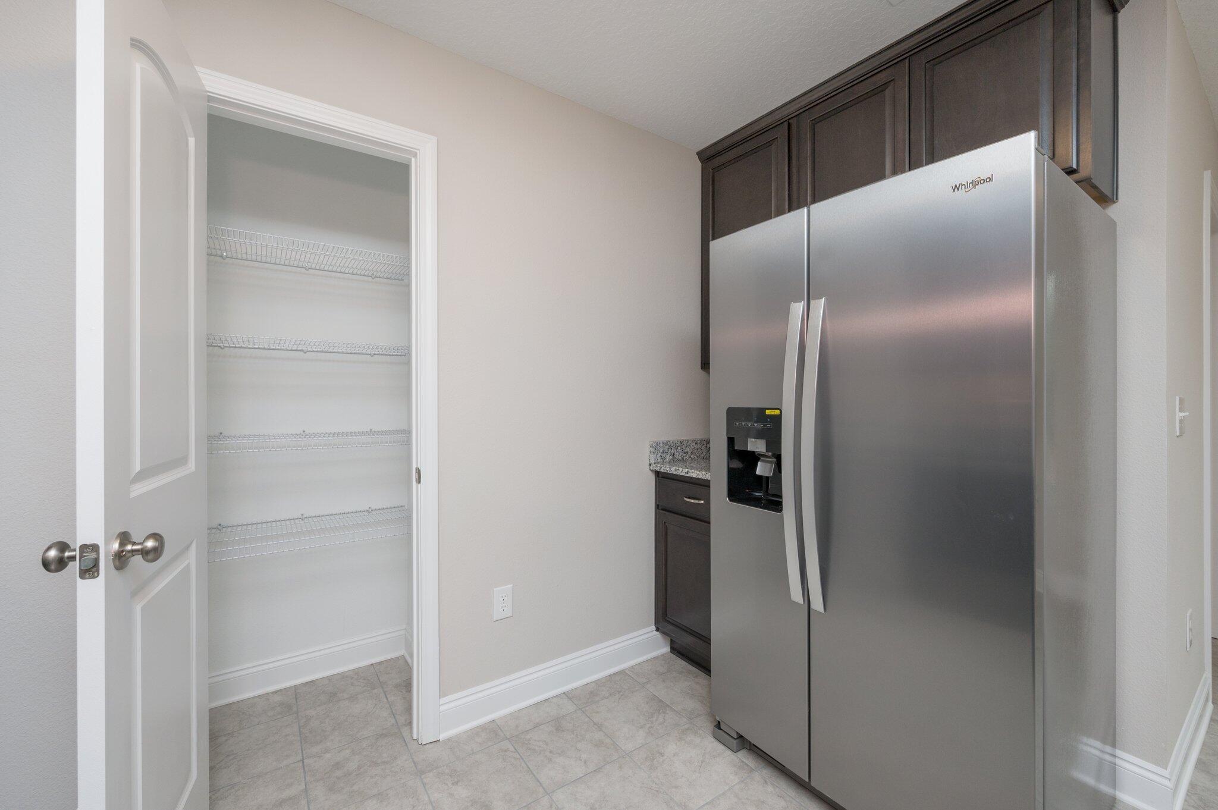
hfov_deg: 104.3
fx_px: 473
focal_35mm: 14
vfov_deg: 81.1
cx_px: 609
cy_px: 405
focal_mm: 14
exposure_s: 1/30
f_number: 9
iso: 320
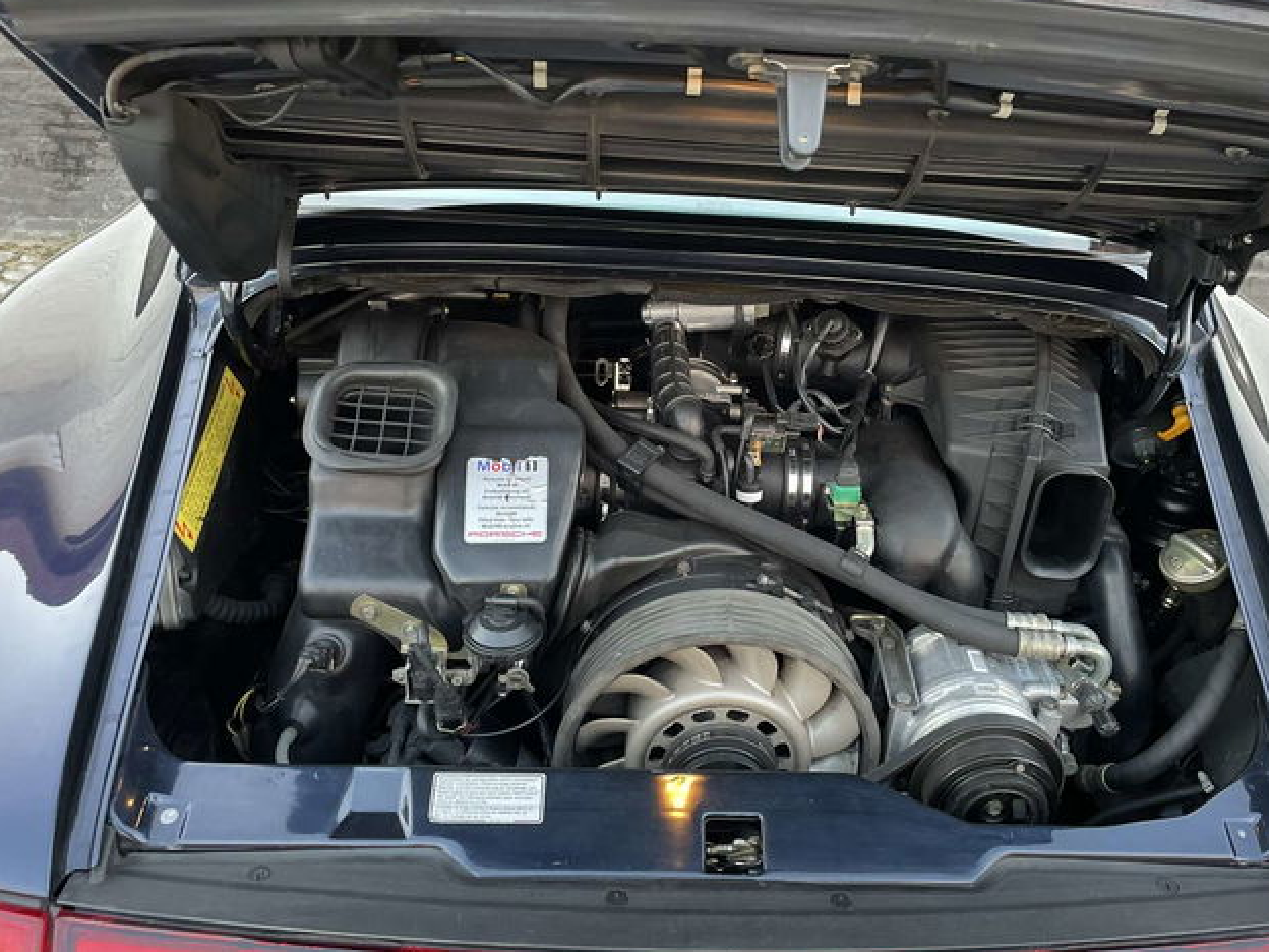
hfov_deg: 56.7
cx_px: 710
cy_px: 507
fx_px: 1173
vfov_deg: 44.1
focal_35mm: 32
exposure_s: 1/60
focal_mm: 4.2
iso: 320
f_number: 1.6
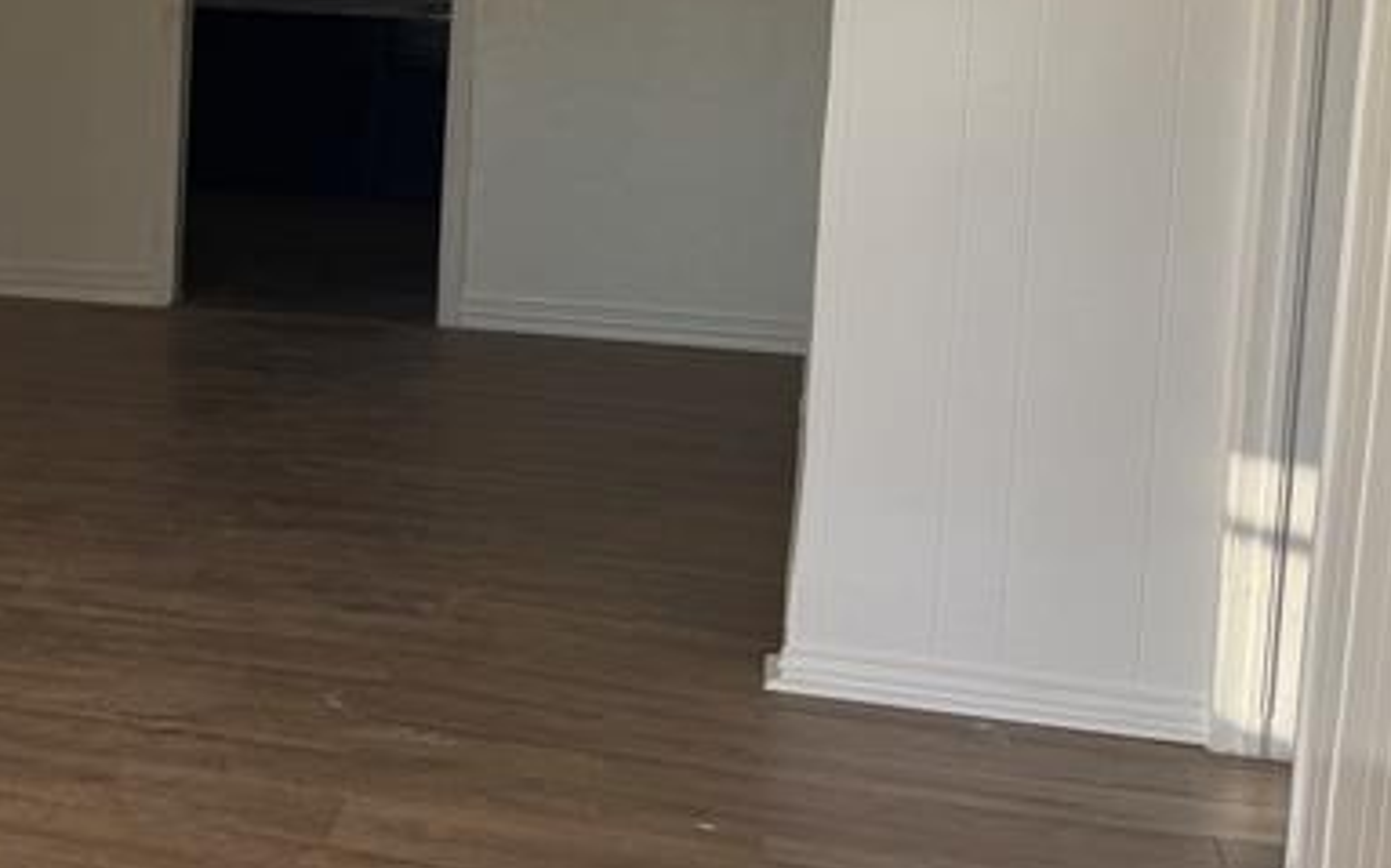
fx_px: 2577
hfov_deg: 26.1
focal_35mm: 68
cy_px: 254
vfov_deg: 19.0
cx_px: -385
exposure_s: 1/238
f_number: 1.78
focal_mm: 6.86
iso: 64
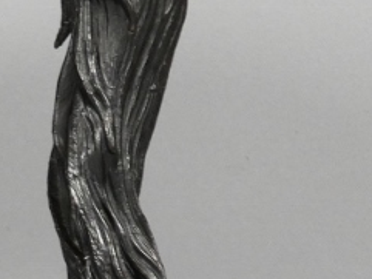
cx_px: -164
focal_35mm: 174
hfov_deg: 11.0
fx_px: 1871
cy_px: 370
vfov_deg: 8.4
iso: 250
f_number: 3.6
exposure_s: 1/80
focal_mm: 7.3
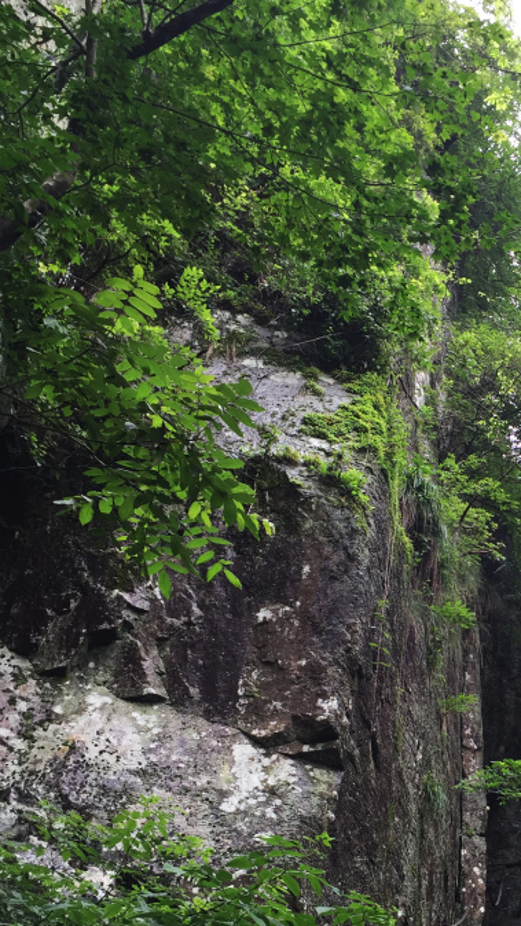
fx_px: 1179
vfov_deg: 42.2
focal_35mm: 48
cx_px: 525
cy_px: 631
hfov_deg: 23.8
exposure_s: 1/100
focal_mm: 4.15
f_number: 2.2
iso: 32
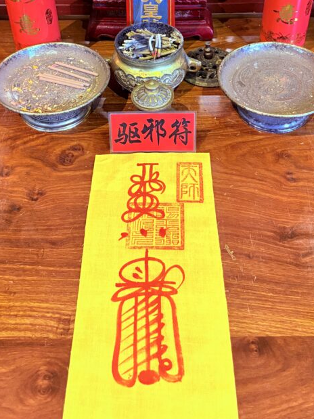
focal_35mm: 43
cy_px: 102
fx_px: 520
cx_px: 160
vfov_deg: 42.4
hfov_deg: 33.6
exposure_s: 1/50
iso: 400
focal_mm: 5.96
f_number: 1.6
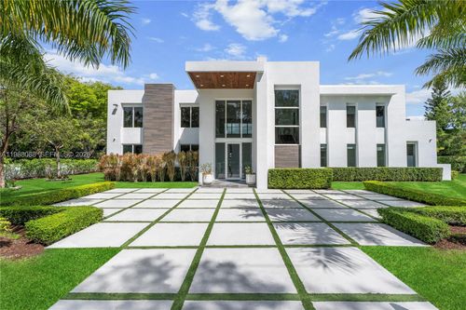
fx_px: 207
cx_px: 233
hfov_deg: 96.8
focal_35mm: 16
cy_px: 155
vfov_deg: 73.7
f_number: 8
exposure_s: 1/3200
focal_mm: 16
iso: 400
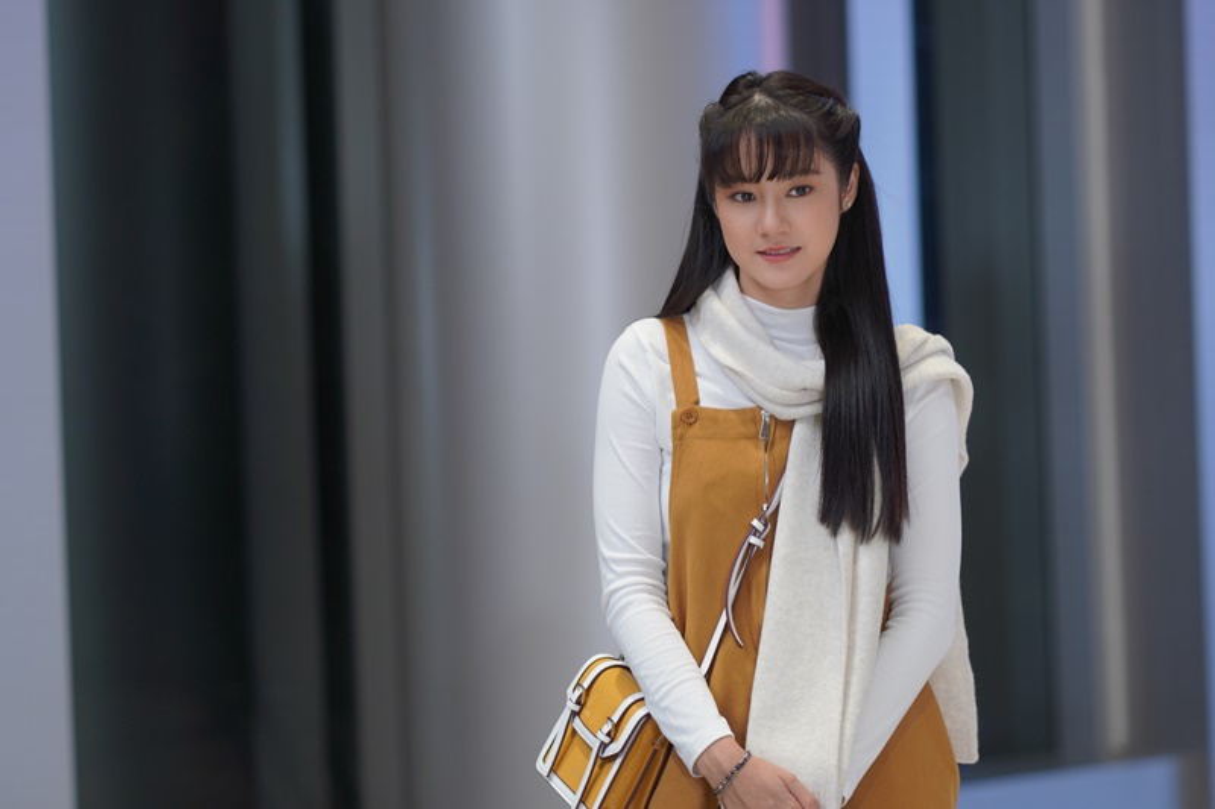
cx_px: 608
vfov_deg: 10.7
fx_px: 4302
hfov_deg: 16.1
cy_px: 404
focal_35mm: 128
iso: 160
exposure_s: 1/100
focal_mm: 85
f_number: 2.2
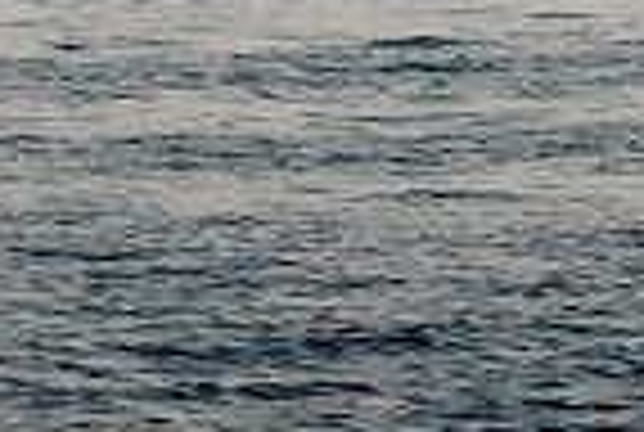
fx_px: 14018
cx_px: -468
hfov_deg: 2.6
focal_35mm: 782
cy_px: -767
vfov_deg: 1.8
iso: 100
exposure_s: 1/500
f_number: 16
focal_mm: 112
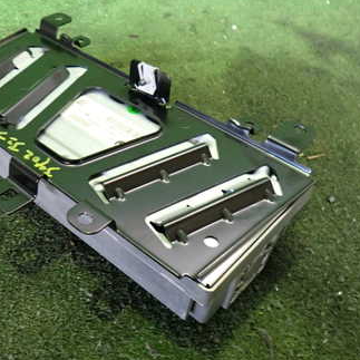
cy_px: 158
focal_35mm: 41
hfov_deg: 40.4
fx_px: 482
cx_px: 120
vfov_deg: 40.9
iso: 400
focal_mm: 4.5
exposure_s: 1/30
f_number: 2
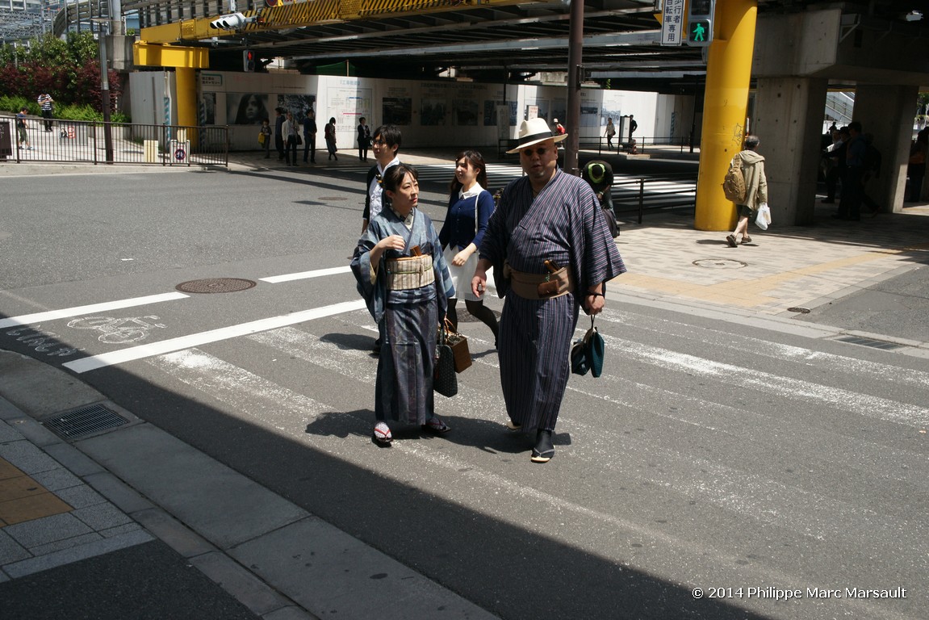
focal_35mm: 35
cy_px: 310
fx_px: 903
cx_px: 464
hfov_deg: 54.4
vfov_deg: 37.9
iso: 400
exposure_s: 1/320
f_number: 11
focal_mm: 35
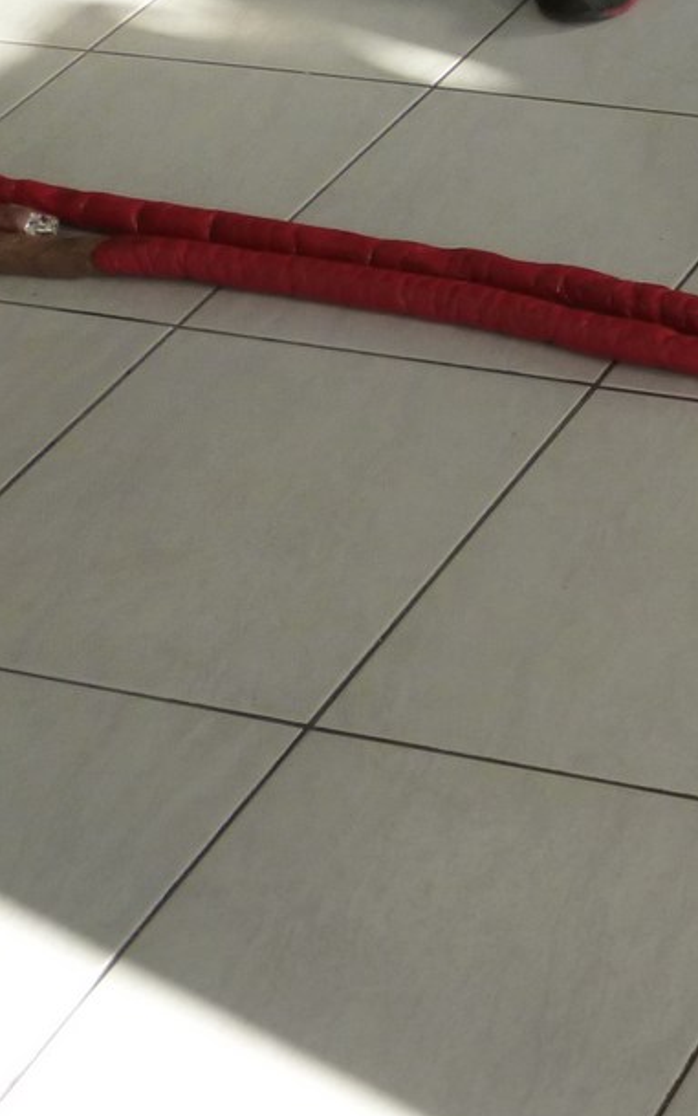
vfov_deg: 26.4
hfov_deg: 14.2
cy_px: 682
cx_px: 1376
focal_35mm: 78
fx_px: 2372
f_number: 3.1
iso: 160
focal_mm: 5
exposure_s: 1/80
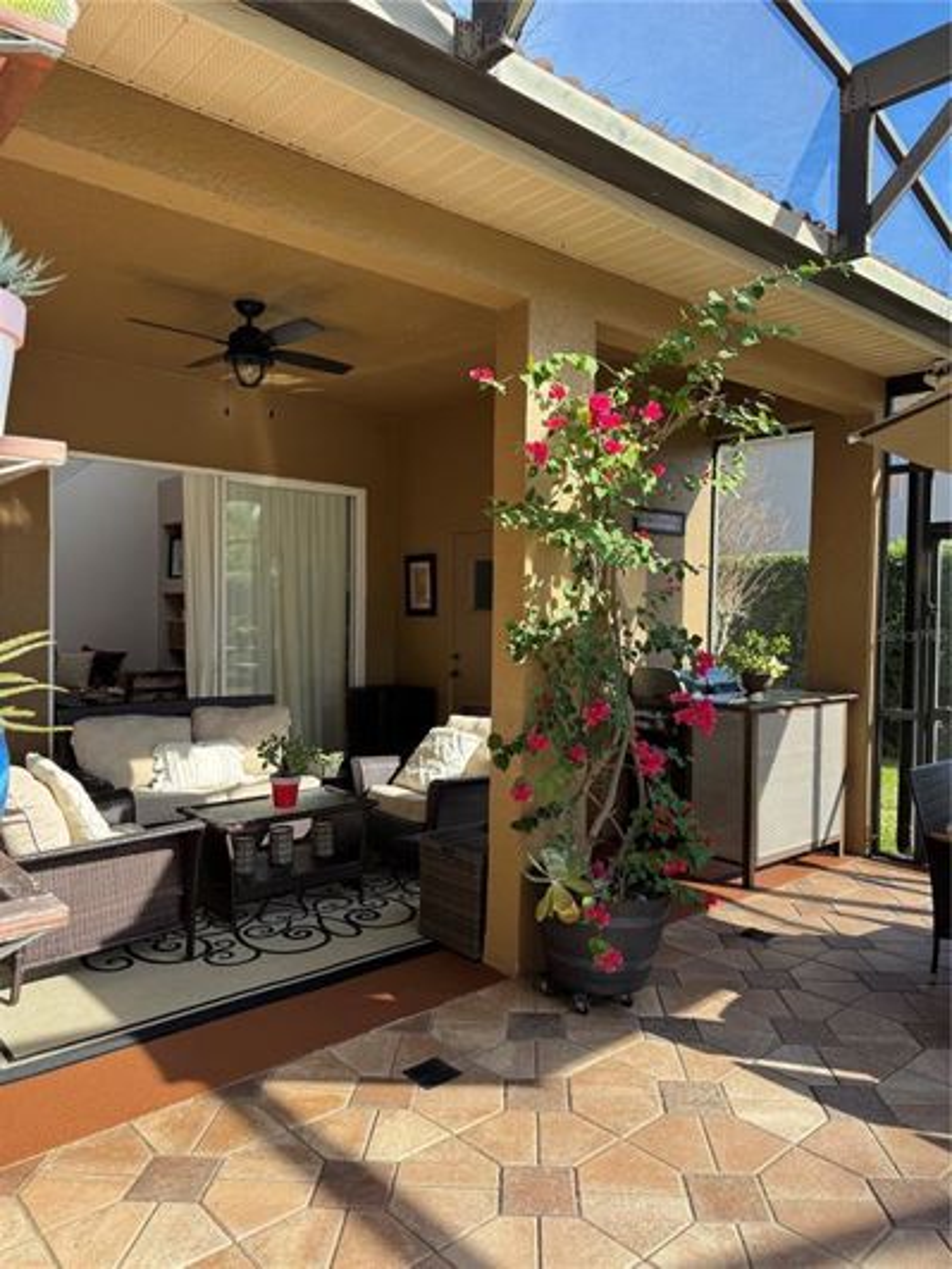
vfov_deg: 71.6
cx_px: 476
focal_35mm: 24
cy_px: 634
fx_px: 880
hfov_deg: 56.8
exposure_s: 1/604
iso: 80
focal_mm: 6.76
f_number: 1.78
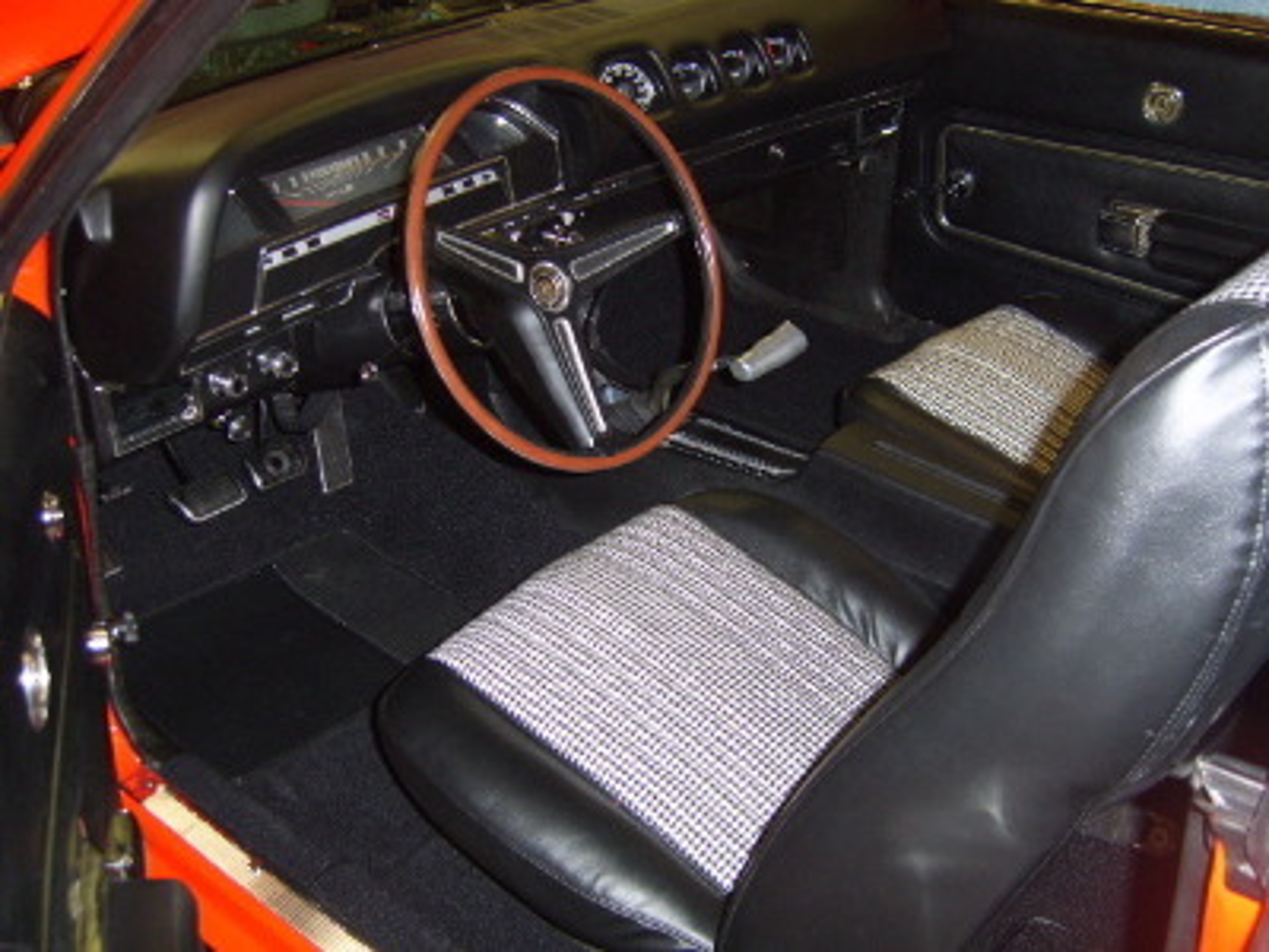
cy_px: 476
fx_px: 1393
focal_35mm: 38
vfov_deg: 37.7
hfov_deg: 49.0
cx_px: 634
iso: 100
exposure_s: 1/30
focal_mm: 7.8
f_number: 2.8
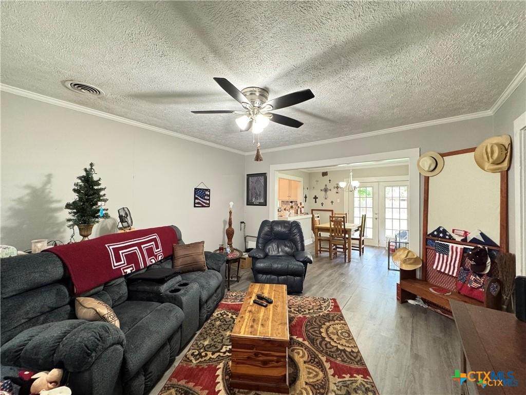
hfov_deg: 102.1
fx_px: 213
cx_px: 263
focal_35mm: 14
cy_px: 198
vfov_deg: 85.7
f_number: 2.2
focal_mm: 2.22
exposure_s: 1/60
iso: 640
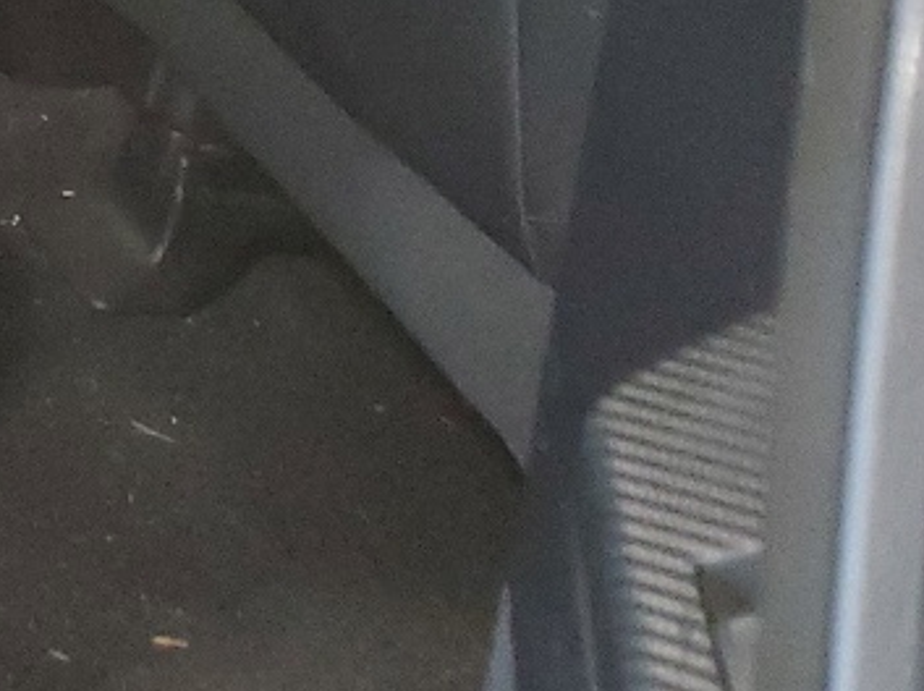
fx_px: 3147
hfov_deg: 14.3
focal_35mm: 118
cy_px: -654
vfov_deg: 11.4
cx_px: -856
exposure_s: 1/15
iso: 307
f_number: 1.5
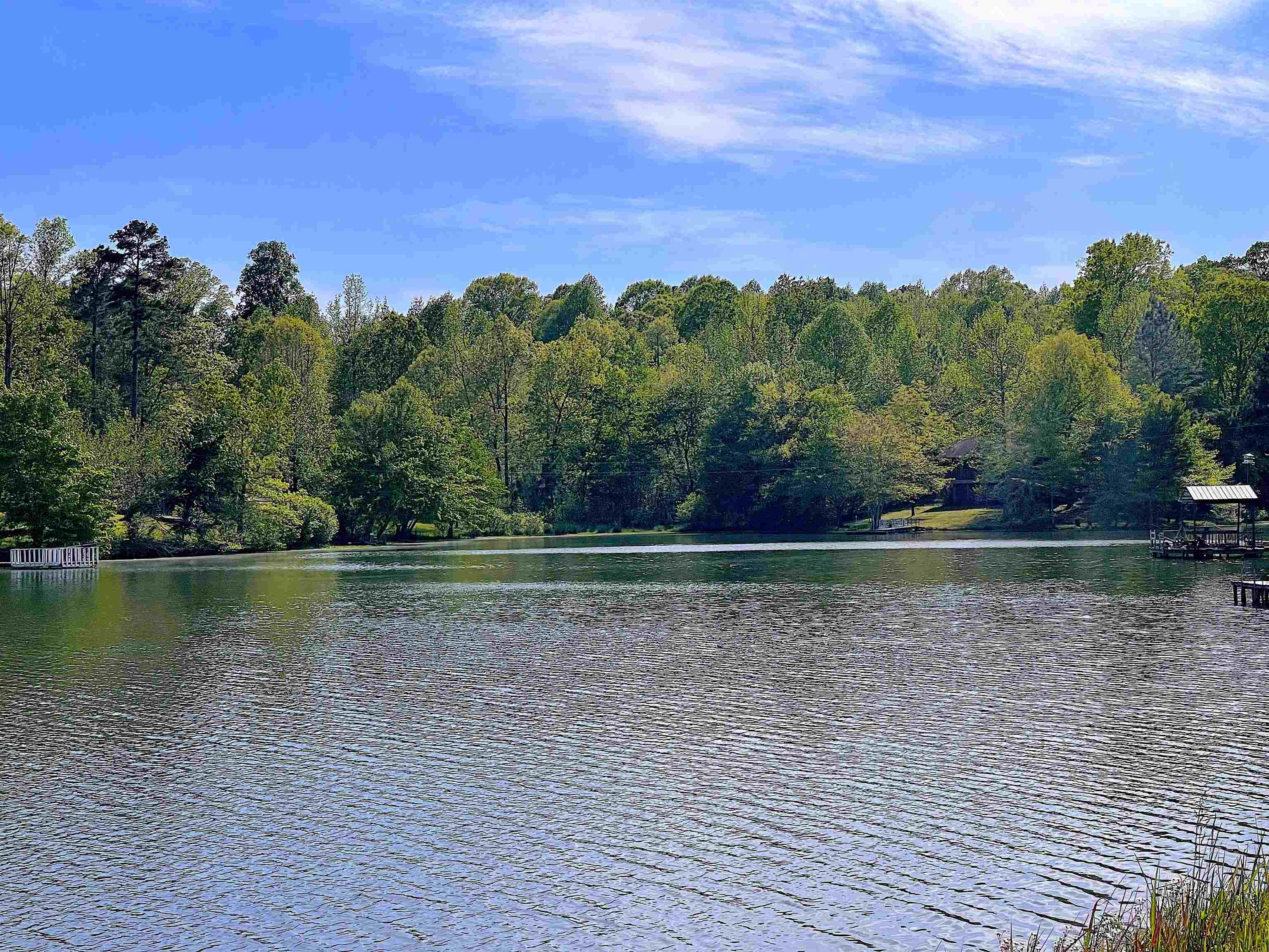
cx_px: 634
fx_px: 2346
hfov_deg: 30.3
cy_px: 476
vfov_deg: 22.9
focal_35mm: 64
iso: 20
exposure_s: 1/3040
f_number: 2.2
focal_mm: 7.5
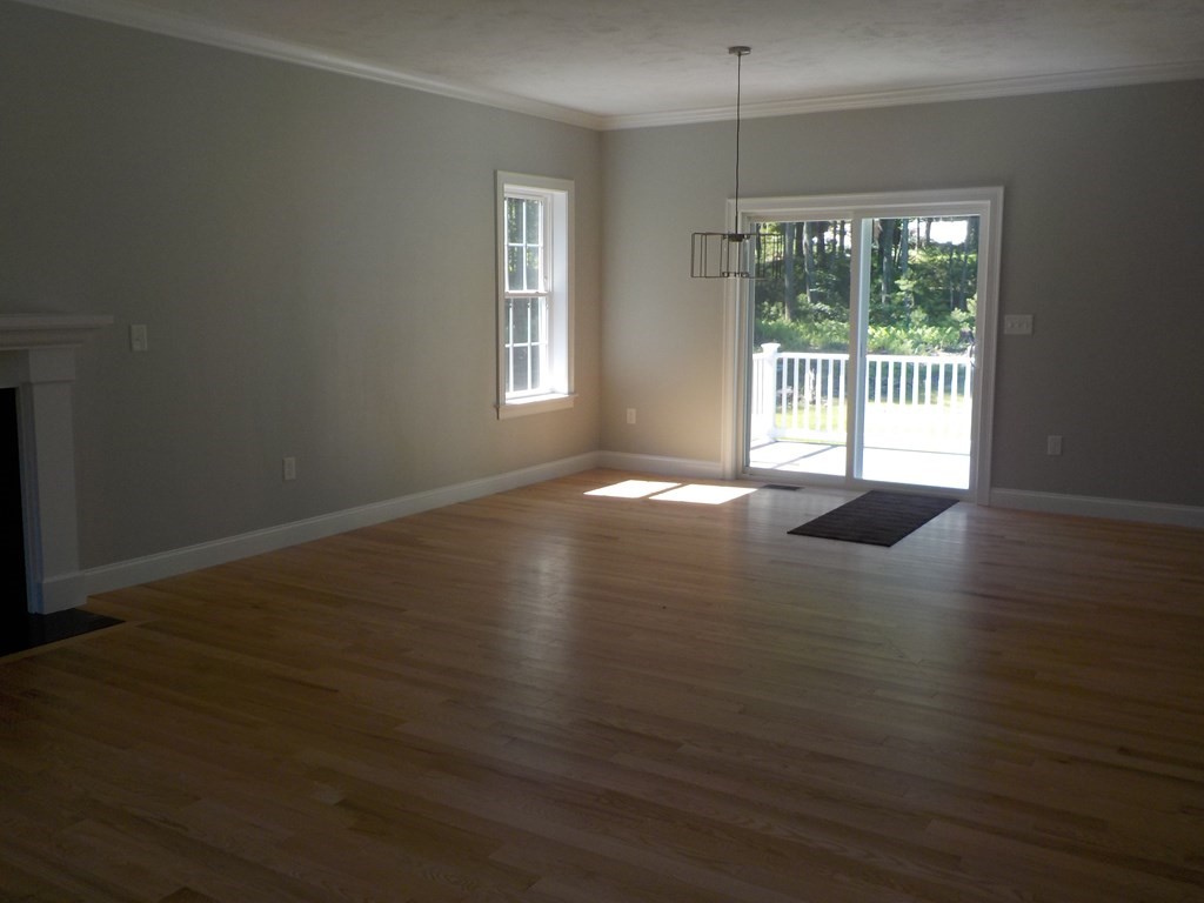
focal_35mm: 30
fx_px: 1043
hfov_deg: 60.0
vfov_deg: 46.8
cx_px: 602
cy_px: 452
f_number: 3.3
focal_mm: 4.1
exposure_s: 1/100
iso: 125
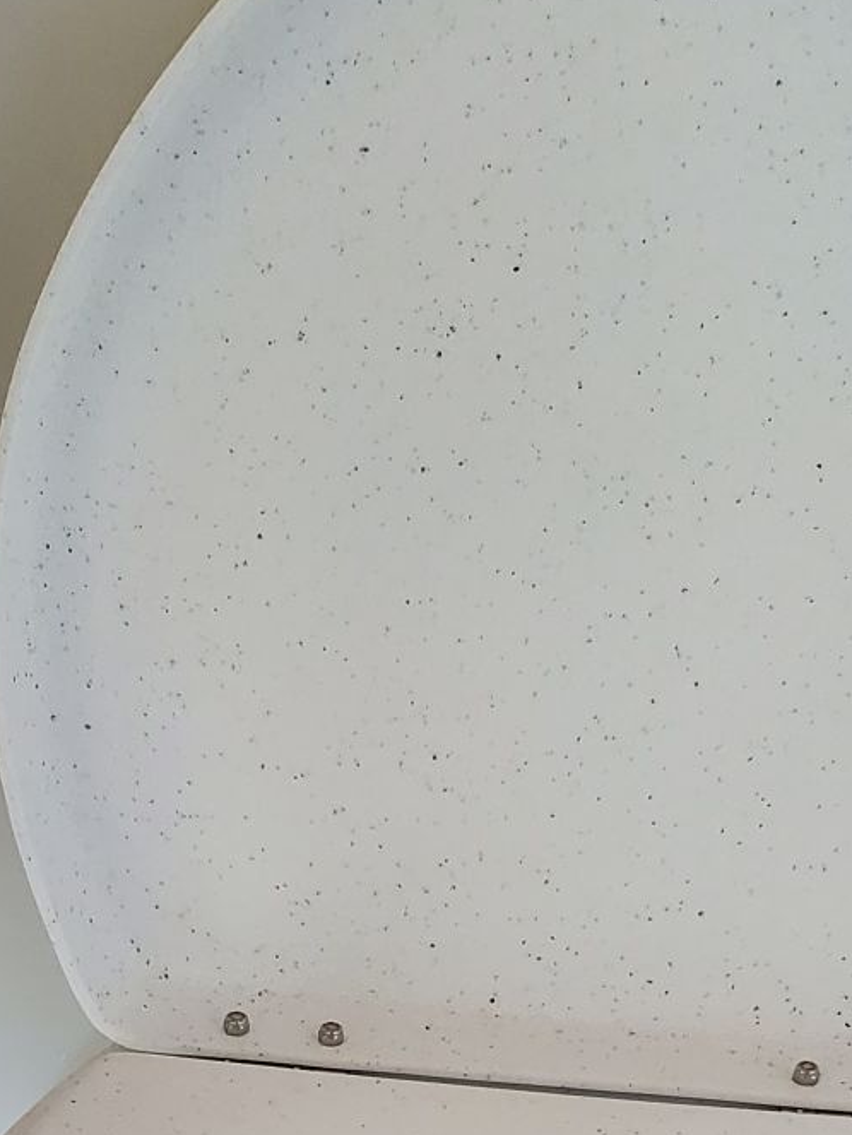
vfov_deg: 22.9
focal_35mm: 79
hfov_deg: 18.7
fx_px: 2590
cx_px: 453
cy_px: 1320
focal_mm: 4.3
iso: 250
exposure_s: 1/40
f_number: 2.4
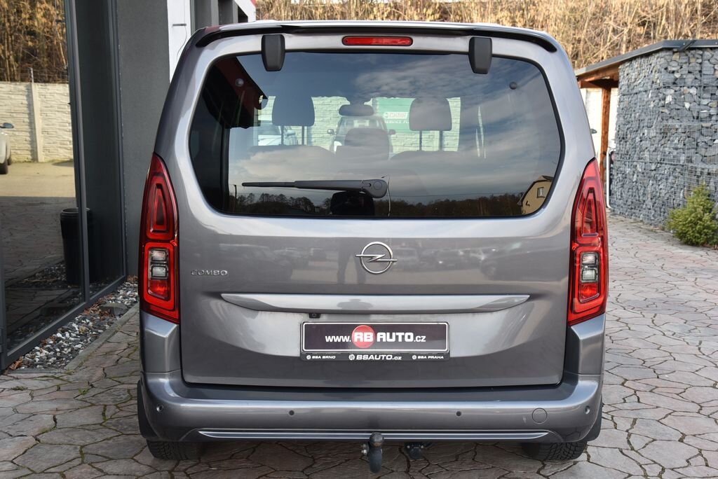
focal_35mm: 46
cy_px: 240
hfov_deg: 42.7
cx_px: 359
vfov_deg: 29.3
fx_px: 918
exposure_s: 1/200
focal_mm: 46
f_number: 7.1
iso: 500
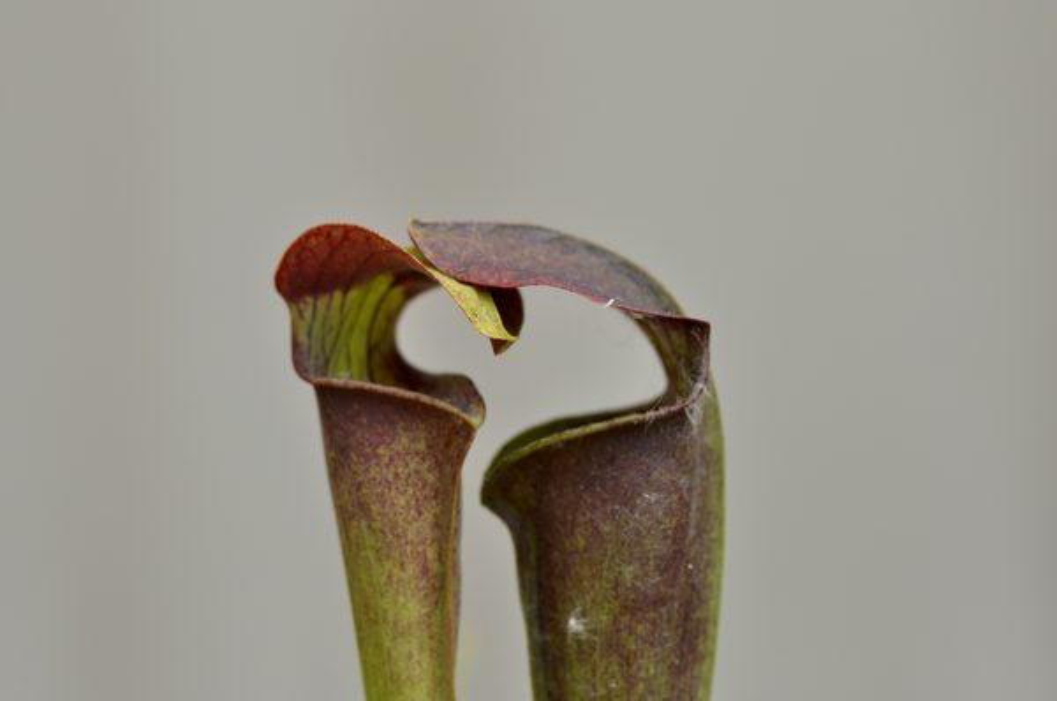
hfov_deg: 13.1
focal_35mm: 158
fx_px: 4617
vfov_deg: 8.7
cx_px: 528
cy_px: 350
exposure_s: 1/400
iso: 200
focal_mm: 105
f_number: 5
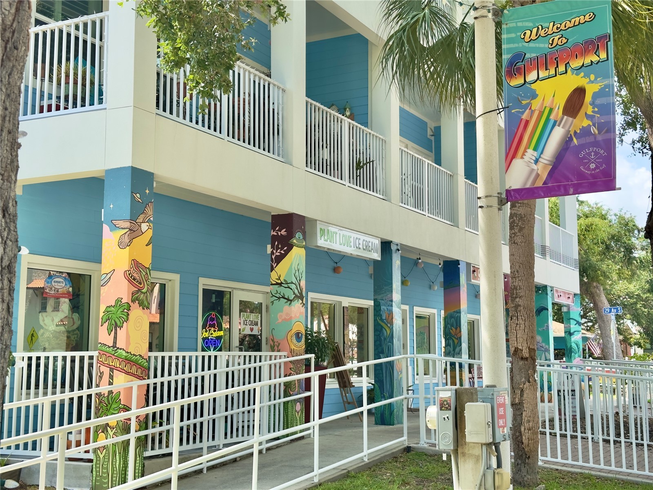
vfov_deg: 30.3
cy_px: 245
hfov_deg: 39.7
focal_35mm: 48
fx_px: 905
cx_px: 326
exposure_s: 1/1120
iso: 64
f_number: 1.78
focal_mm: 6.86
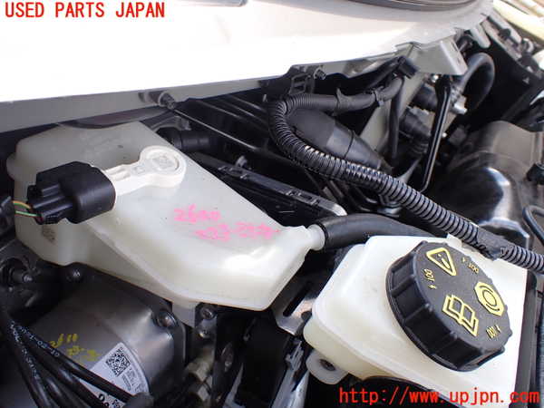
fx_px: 471
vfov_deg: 46.8
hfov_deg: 60.0
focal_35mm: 30
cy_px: 204
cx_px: 272
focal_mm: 5.4
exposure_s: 1/125
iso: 100
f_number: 3.2
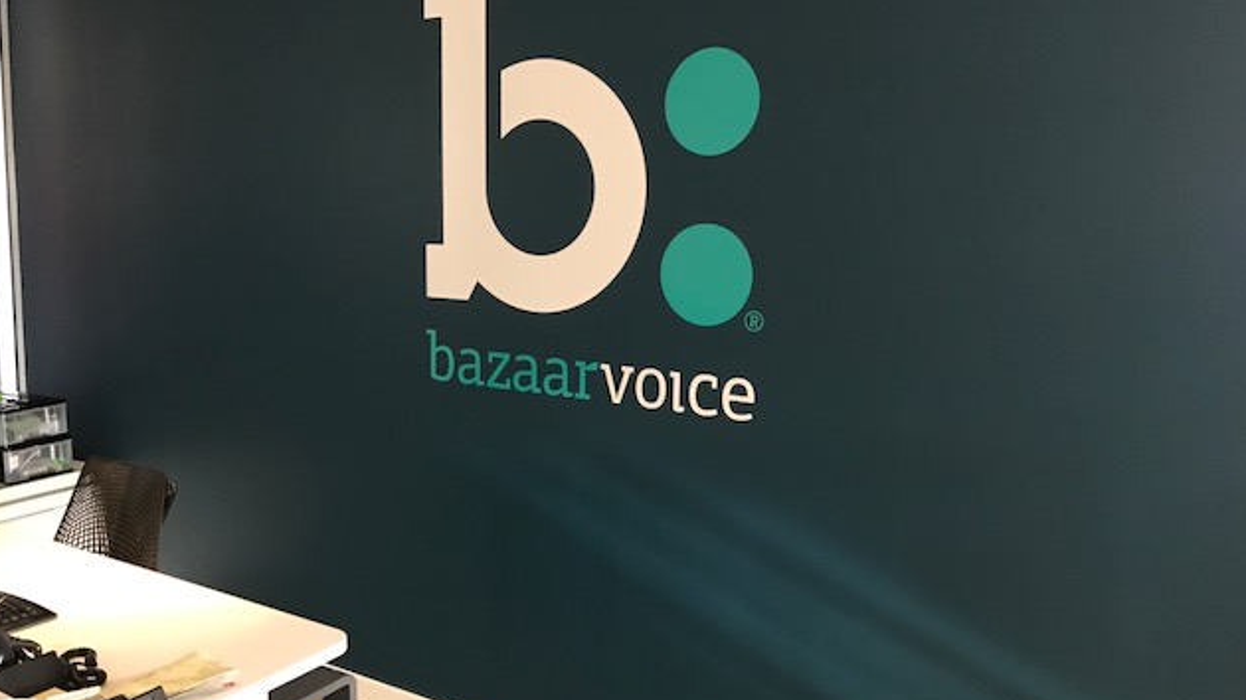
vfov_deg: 37.7
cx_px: 623
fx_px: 1024
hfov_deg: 62.6
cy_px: 346
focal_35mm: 31
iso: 80
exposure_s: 1/7
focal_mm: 3.99
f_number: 1.8
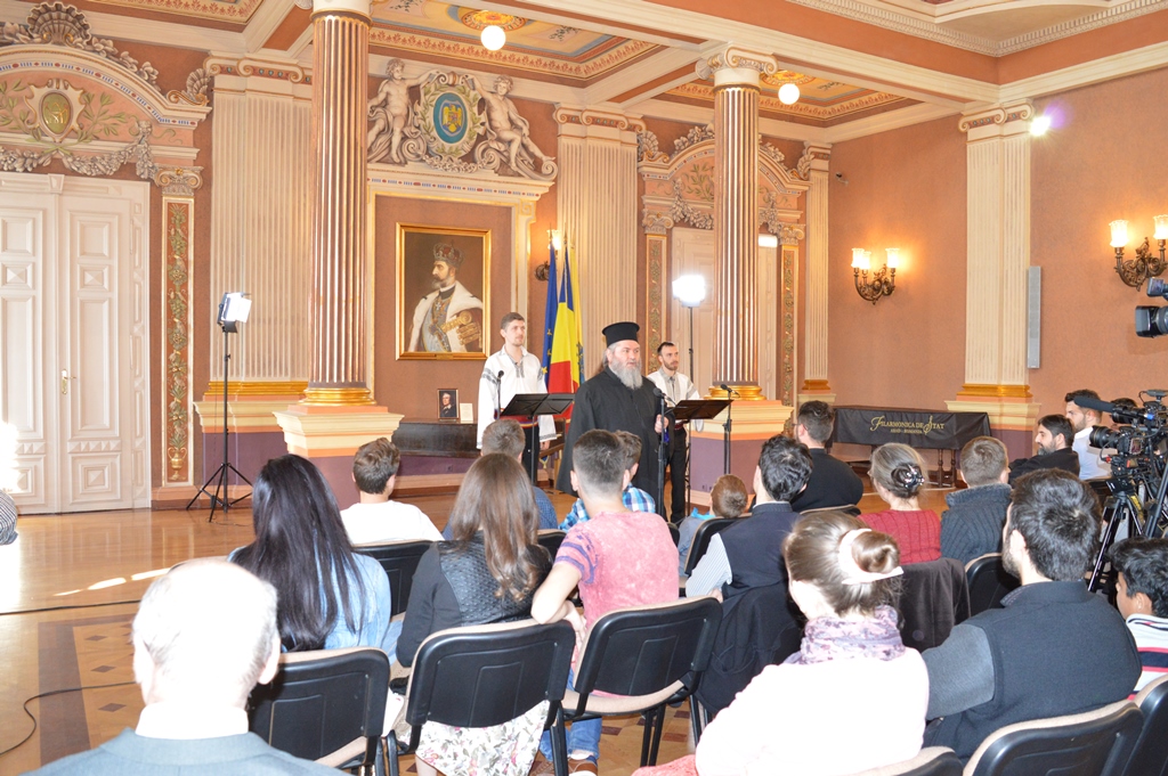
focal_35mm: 30
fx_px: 973
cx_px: 584
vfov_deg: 43.5
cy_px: 388
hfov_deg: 62.0
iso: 1600
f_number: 5.6
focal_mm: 20
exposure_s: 1/80
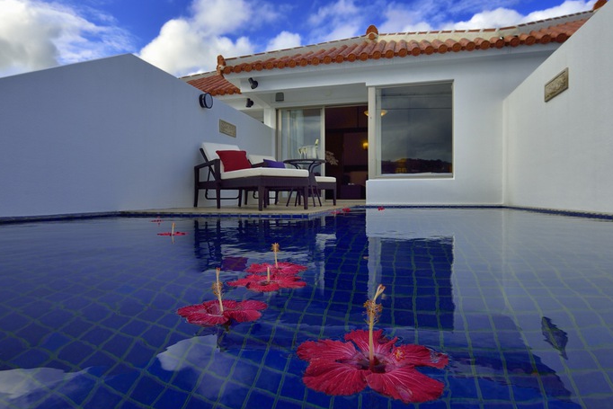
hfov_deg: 86.9
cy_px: 201
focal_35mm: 19
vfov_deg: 64.6
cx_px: 300
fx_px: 324
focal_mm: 18
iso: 100
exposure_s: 1/125
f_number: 11
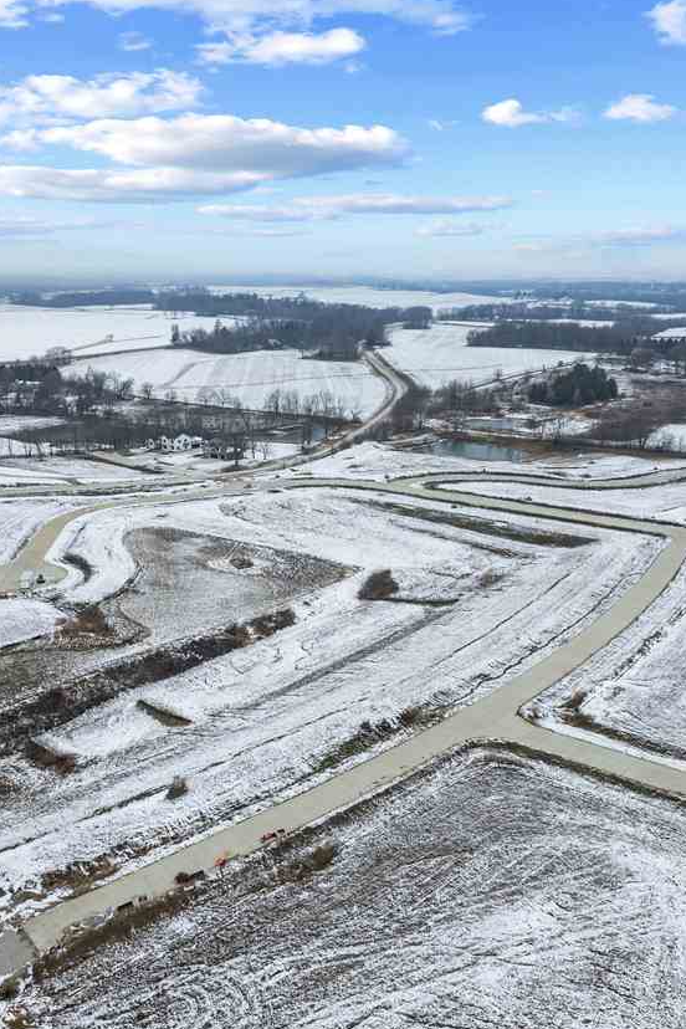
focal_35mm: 34
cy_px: 521
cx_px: 373
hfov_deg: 38.9
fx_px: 972
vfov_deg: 55.8
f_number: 2.8
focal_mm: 8.38
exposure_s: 1/400
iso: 100
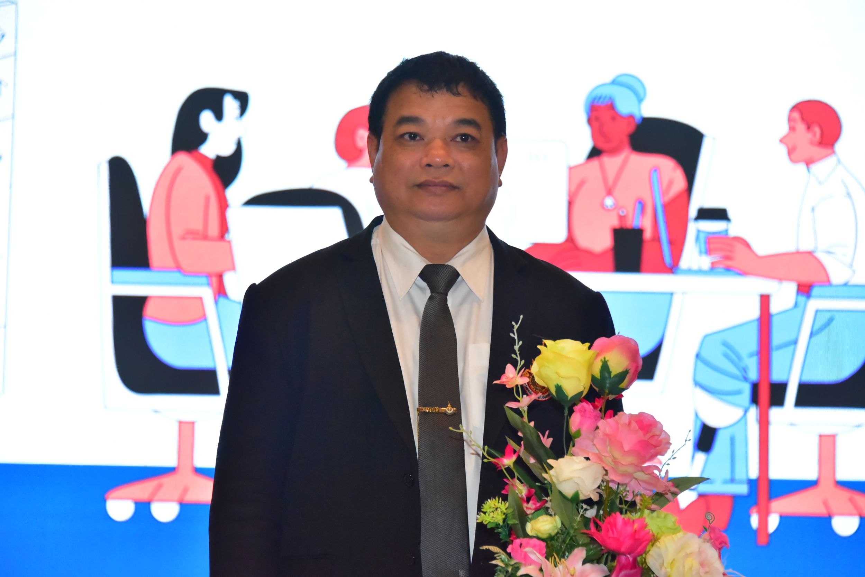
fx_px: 3485
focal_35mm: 145
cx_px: 432
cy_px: 288
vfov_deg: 9.5
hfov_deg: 14.1
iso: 8000
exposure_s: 1/200
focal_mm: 145
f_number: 6.3
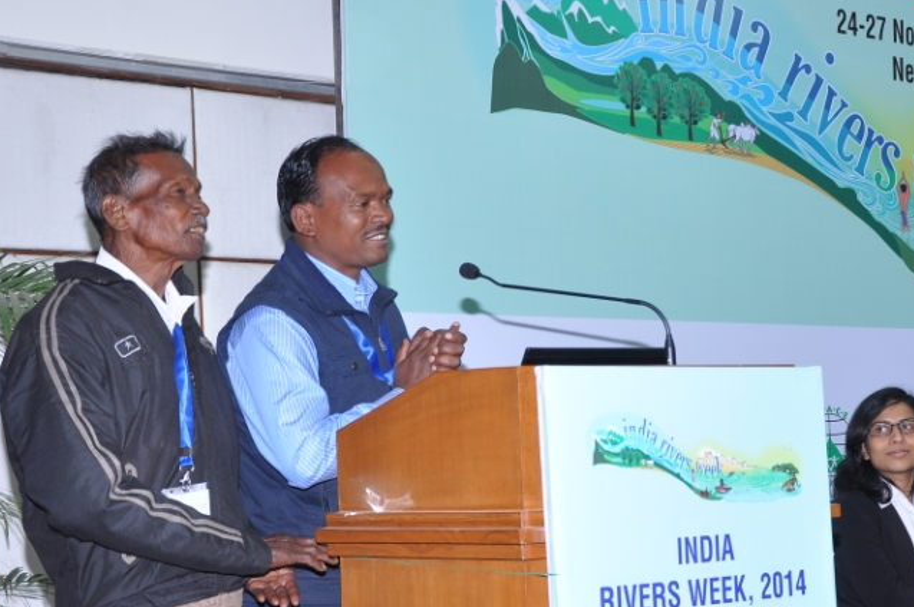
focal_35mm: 82
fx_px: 2079
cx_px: 677
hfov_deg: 24.5
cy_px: 360
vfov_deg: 16.6
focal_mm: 34
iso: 320
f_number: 5.6
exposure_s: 1/80
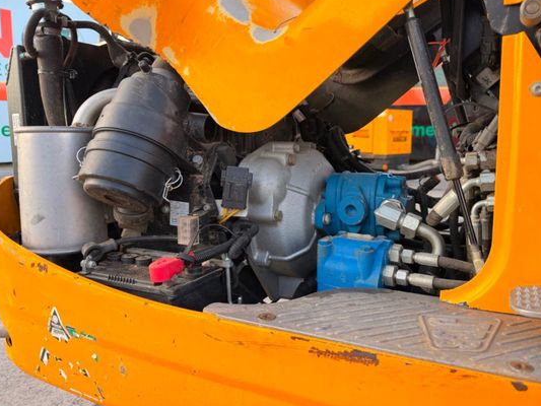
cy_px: 181
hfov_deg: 65.2
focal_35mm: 27
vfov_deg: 51.3
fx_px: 422
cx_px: 296
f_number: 1.78
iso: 80
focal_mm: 6.76
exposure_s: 1/298
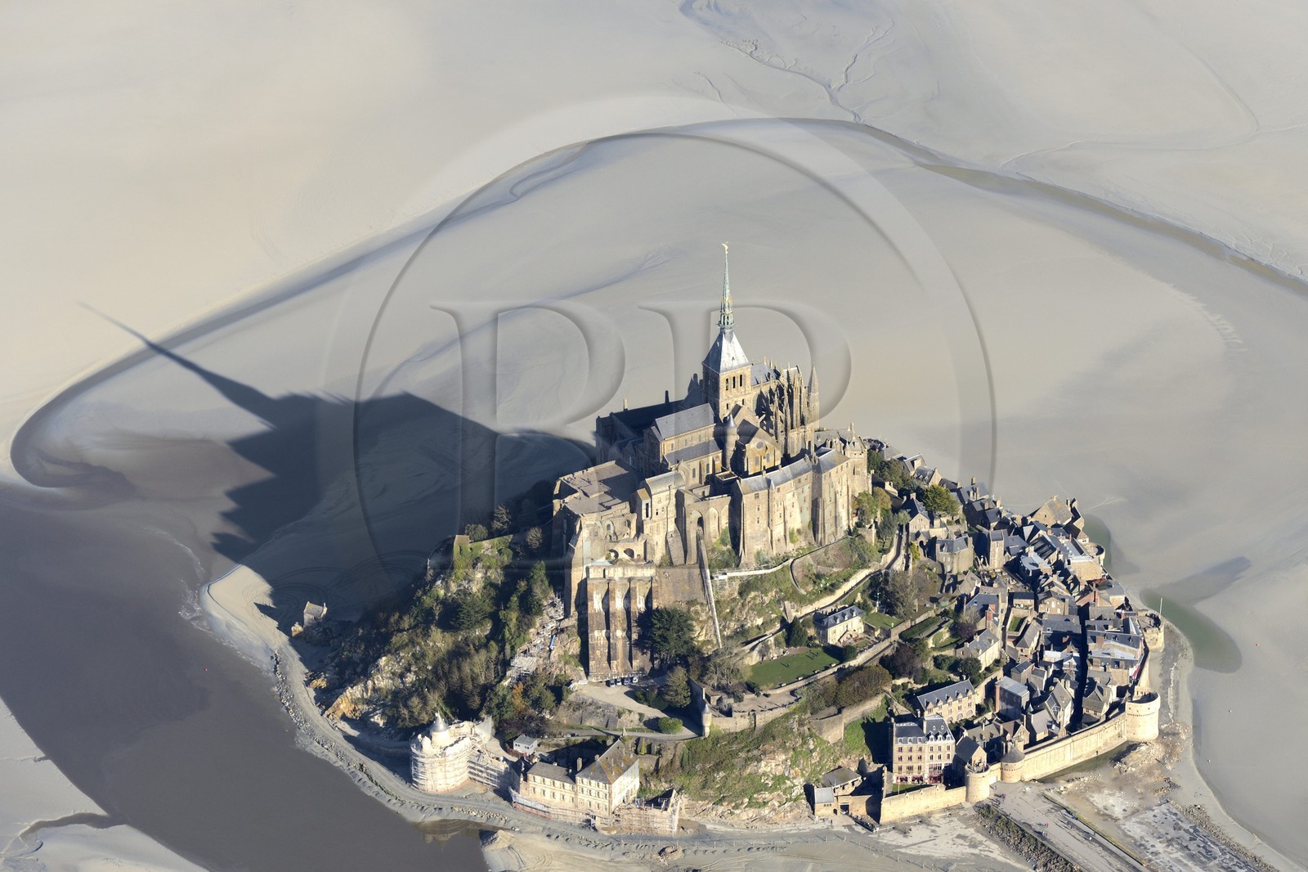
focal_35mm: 135
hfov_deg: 15.2
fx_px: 4904
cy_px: 436
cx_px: 654
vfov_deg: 10.2
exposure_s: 1/1000
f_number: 8
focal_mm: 135
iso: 400
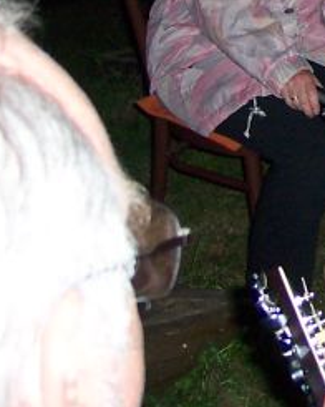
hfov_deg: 10.7
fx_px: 1575
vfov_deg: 14.4
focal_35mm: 131
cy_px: -37
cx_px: 672
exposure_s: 1/30
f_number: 2.8
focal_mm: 8
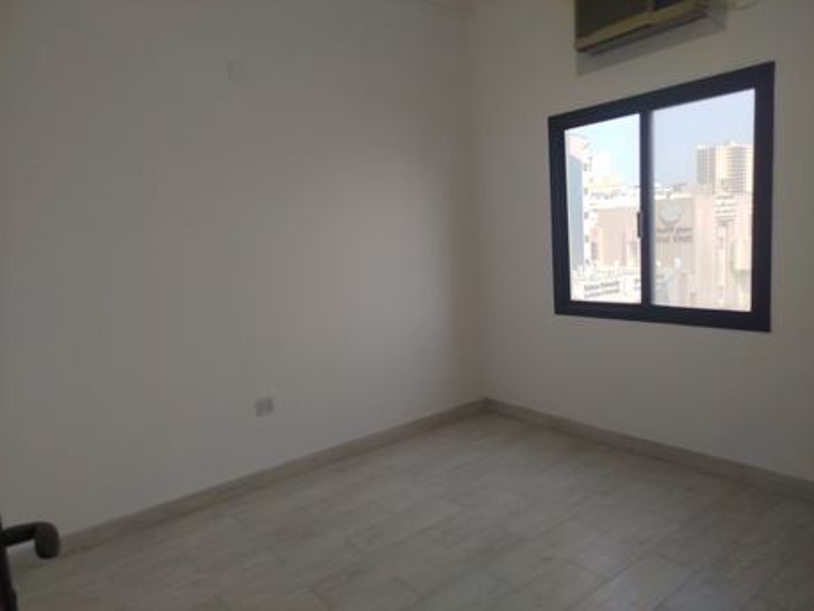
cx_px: 407
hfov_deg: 71.6
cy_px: 306
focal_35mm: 24
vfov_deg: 56.8
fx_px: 565
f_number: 1.7
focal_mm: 5.31
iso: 50
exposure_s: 1/183
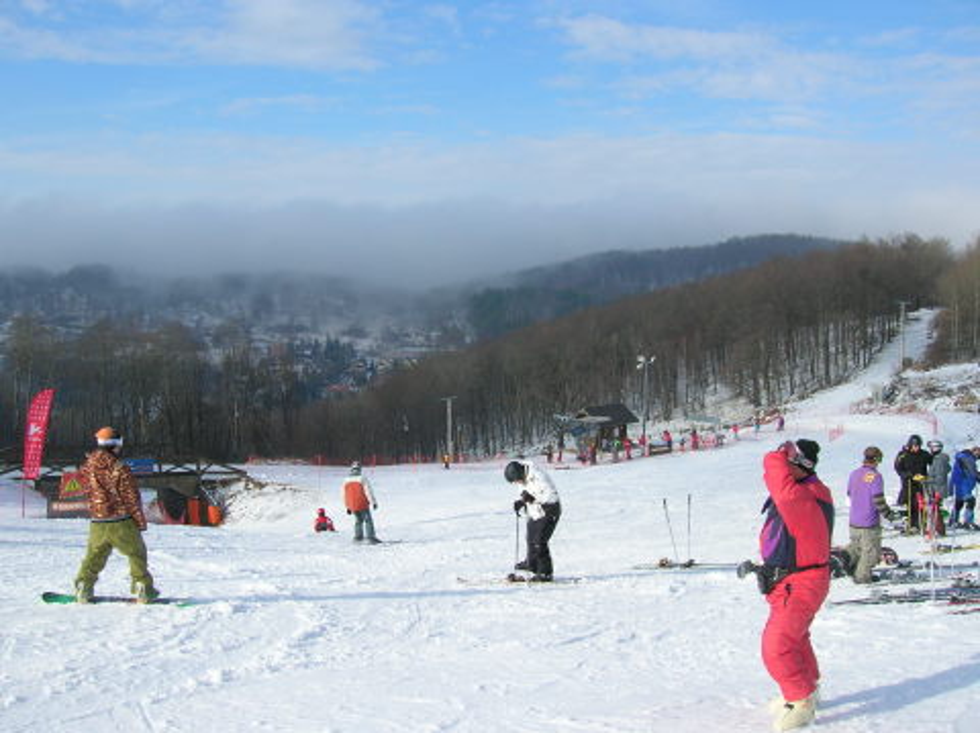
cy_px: 366
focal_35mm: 34
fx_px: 962
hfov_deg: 54.0
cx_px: 490
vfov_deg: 41.7
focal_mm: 5.7
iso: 50
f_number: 4.9
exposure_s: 1/466
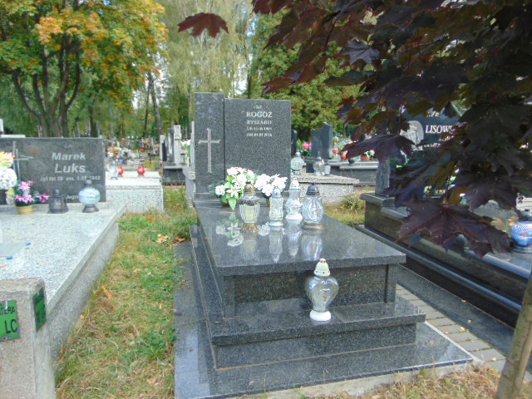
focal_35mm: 25
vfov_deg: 54.9
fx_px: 384
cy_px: 200
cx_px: 266
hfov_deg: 69.4
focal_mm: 4.5
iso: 80
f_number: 3
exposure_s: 1/250
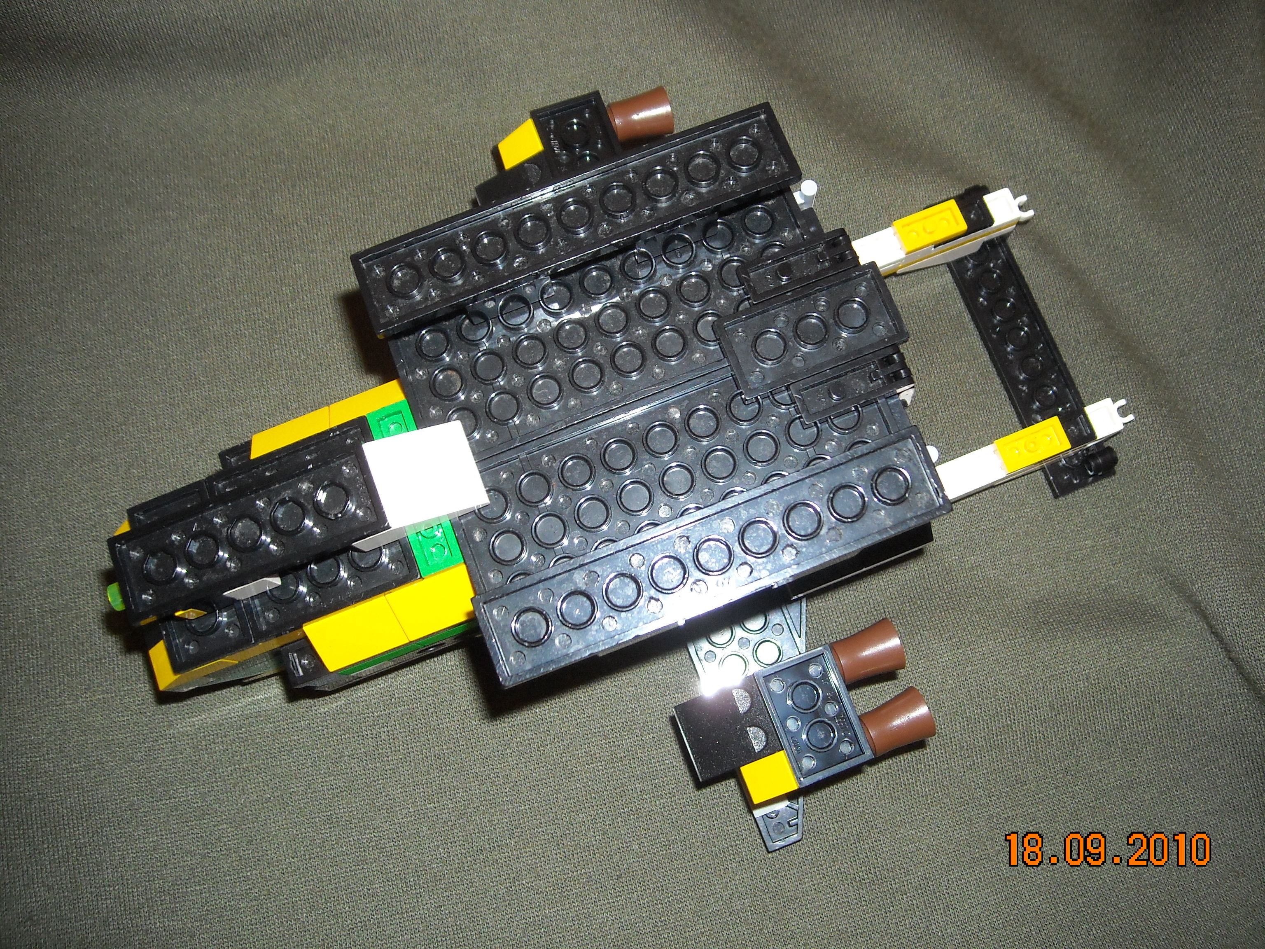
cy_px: 474
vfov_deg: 40.7
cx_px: 632
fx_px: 1279
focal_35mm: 35
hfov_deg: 52.6
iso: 200
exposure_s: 1/60
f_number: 2.8
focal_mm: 5.7
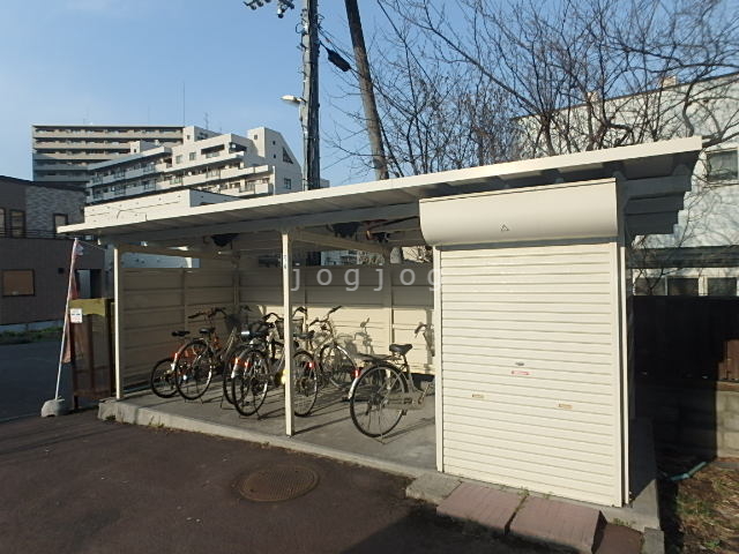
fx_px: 448
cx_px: 370
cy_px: 277
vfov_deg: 63.4
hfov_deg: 79.0
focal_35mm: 21
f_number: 6
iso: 125
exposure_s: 1/400
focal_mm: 3.7
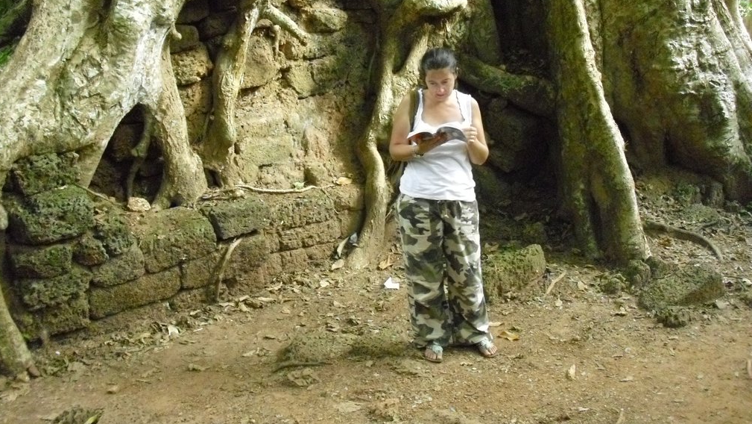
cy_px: 152
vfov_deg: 28.2
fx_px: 838
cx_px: 372
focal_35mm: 42
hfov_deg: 48.3
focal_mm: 6.2
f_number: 2.8
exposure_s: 1/125
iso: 800
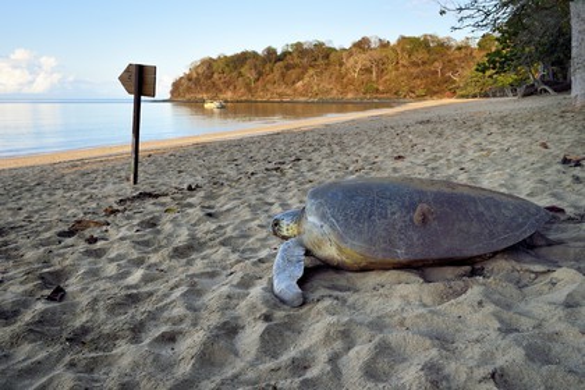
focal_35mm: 35
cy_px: 195
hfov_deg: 54.4
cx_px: 292
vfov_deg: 37.9
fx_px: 569
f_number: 13
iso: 400
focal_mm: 35
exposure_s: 1/125
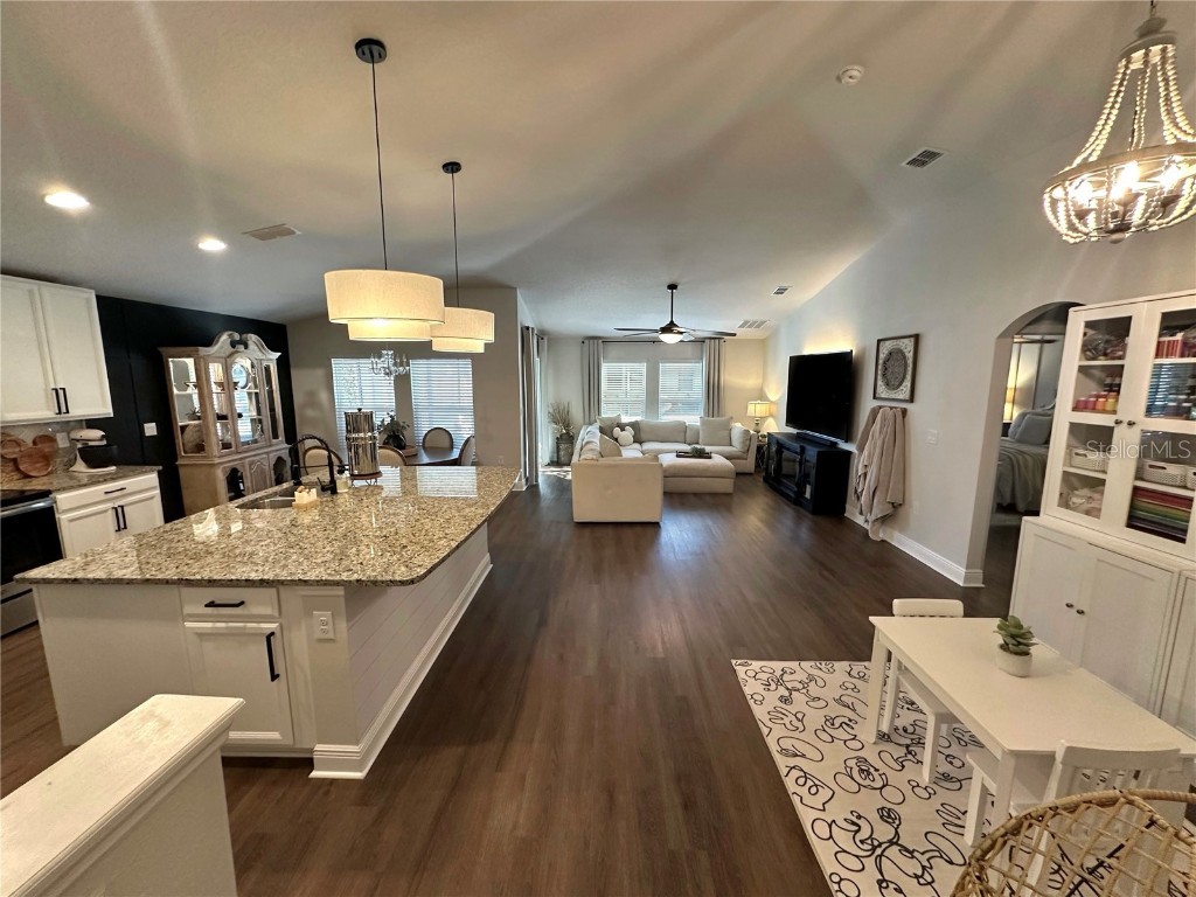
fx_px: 484
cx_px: 598
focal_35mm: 14
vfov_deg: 85.7
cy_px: 448
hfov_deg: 102.1
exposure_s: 1/63
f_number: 2.2
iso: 320
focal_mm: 2.22
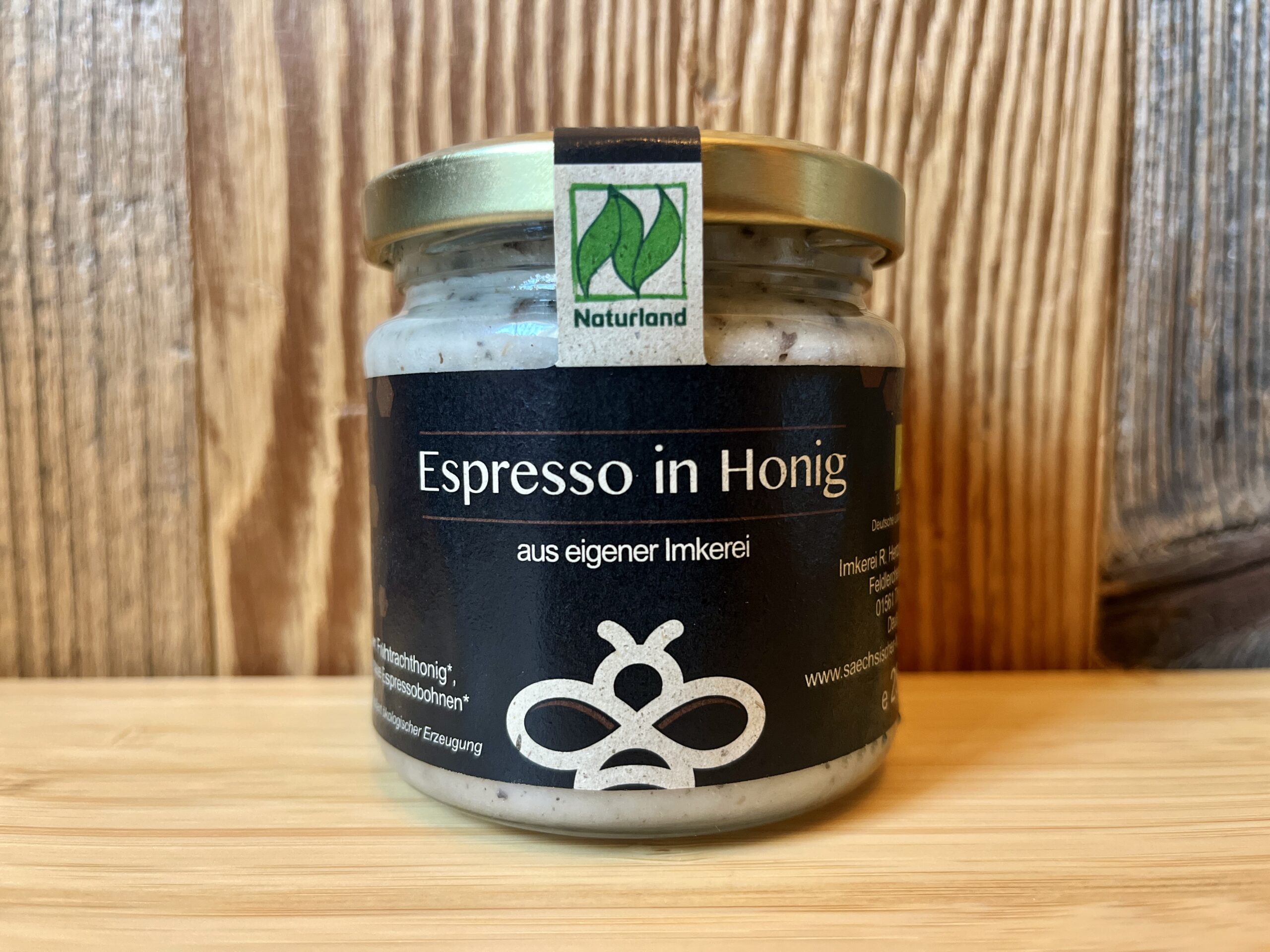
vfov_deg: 53.1
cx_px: 635
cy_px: 476
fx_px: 954
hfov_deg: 67.3
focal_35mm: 26
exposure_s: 1/60
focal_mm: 5.1
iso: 320
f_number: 1.6
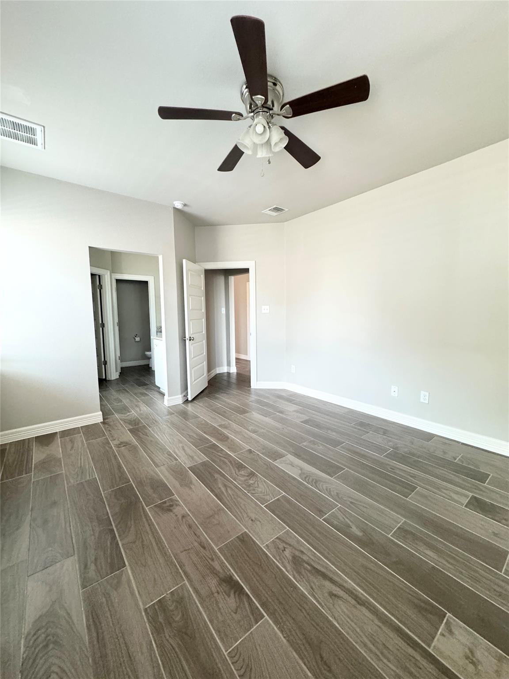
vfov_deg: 102.1
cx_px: 254
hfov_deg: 85.7
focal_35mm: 14
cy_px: 340
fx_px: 274
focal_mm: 2.22
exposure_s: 1/60
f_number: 2.2
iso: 400
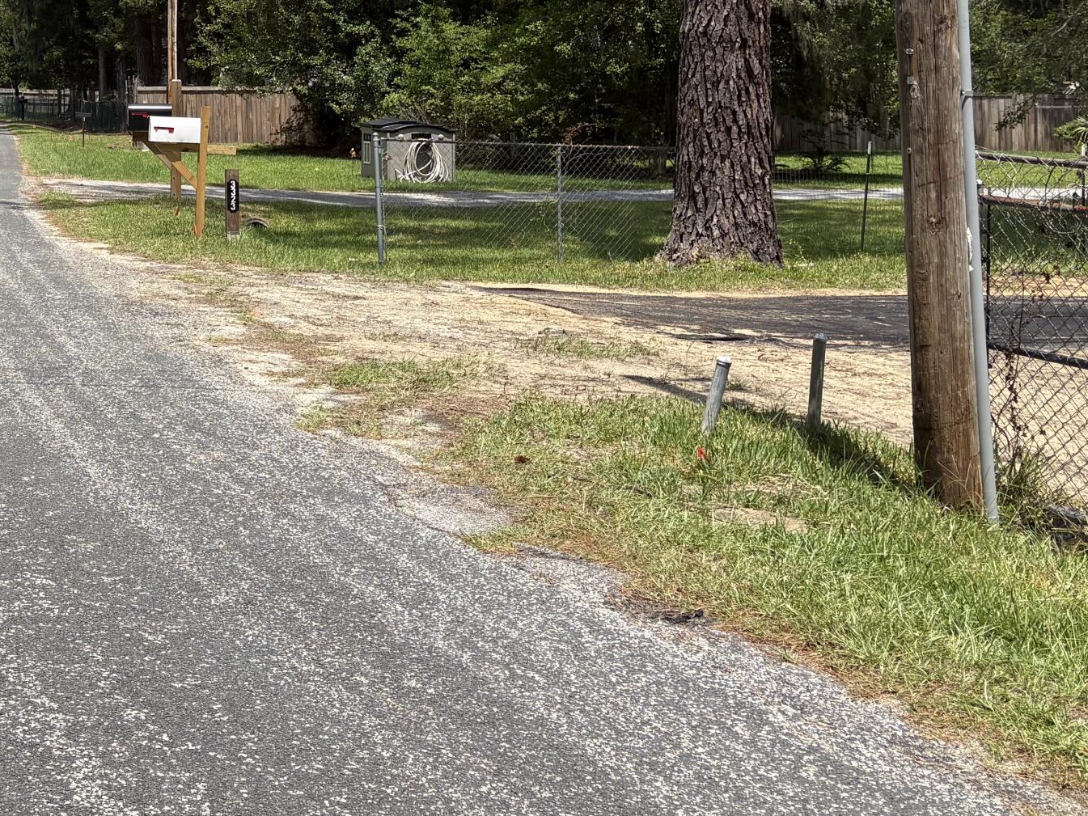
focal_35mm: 58
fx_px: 1823
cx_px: -1
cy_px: 41
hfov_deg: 30.8
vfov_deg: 24.3
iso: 50
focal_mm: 5.96
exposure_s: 1/2865
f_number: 1.6
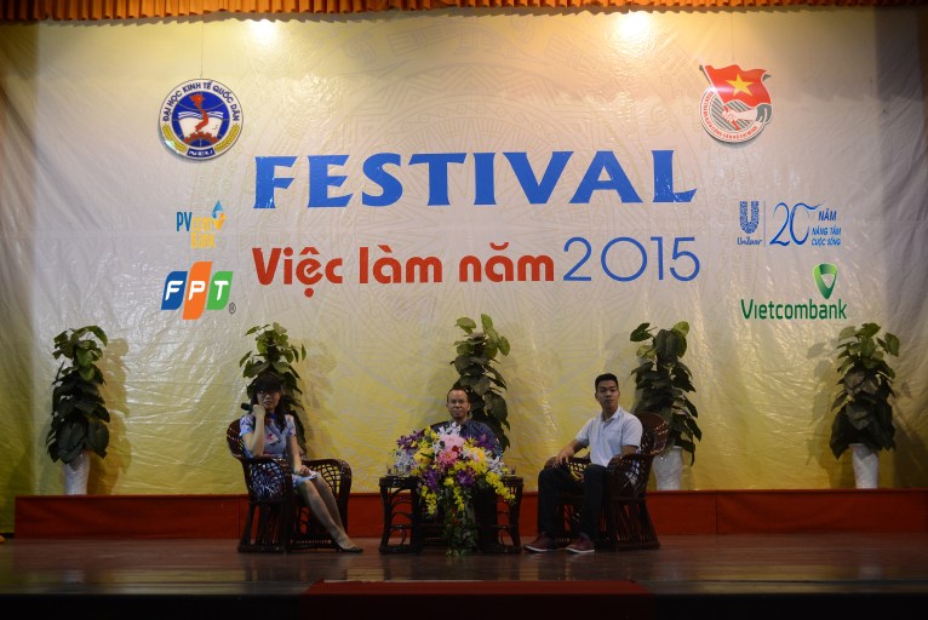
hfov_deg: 43.6
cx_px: 464
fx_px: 1161
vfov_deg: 29.9
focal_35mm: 45
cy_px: 310
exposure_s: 1/20
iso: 400
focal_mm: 30
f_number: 5.6
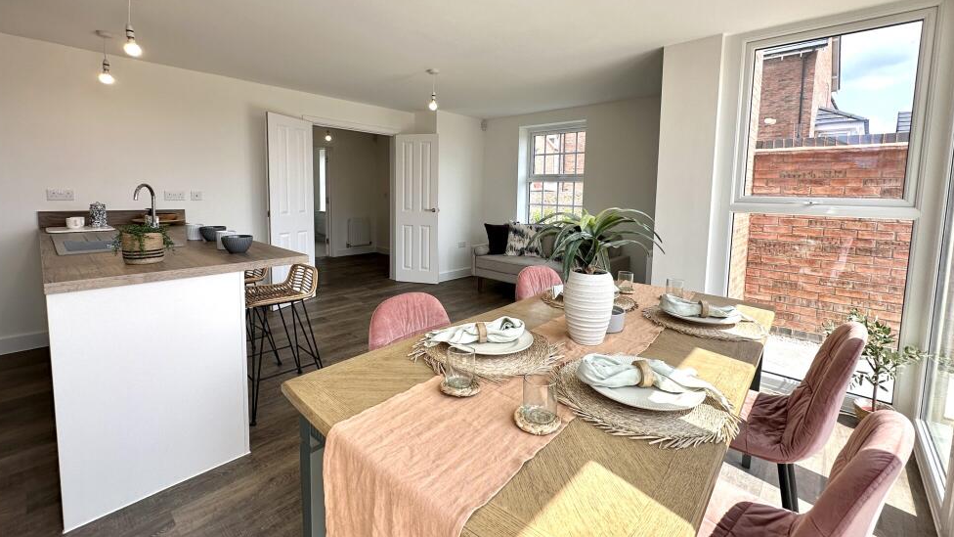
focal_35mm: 16
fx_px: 405
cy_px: 225
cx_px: 471
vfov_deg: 66.7
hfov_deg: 99.4
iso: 40
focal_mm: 2.22
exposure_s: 1/309
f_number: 2.2
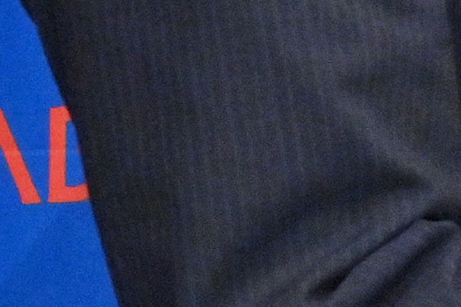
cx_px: 1172
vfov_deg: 3.2
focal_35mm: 431
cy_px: -390
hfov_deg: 4.6
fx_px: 5519
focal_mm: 62
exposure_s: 1/250
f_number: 6.3
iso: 2000
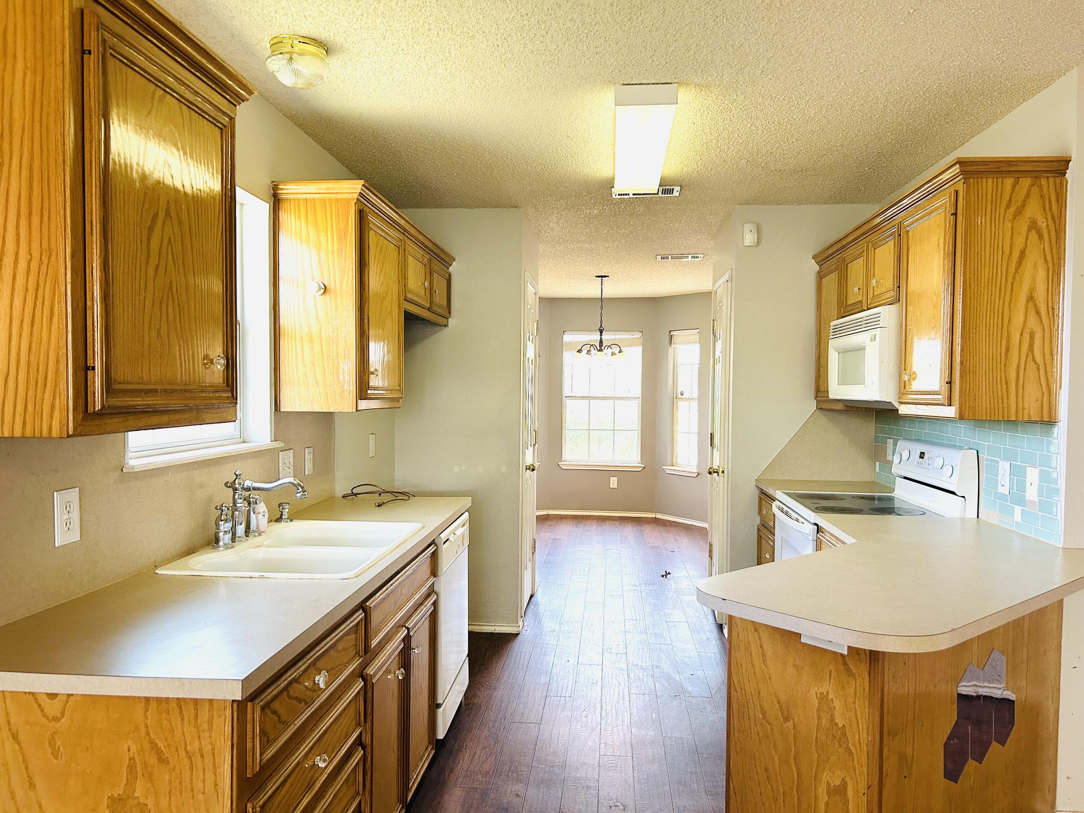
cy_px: 406
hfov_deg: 67.3
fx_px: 814
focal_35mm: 26
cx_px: 542
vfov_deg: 53.1
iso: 125
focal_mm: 5.7
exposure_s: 1/120
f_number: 1.5
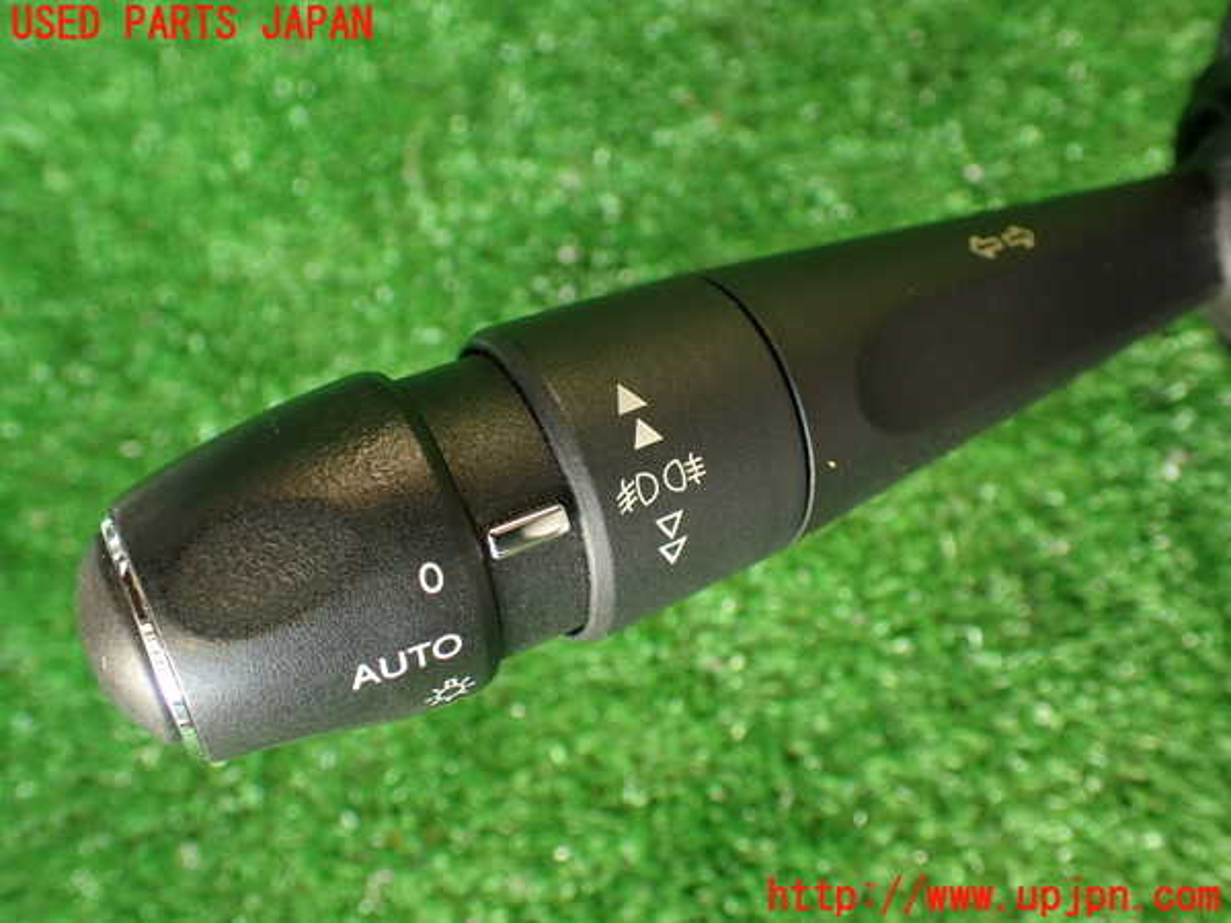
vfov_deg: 44.2
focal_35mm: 32
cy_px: 462
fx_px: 1138
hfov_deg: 56.8
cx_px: 616
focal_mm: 5.79
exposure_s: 1/40
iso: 200
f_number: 2.4
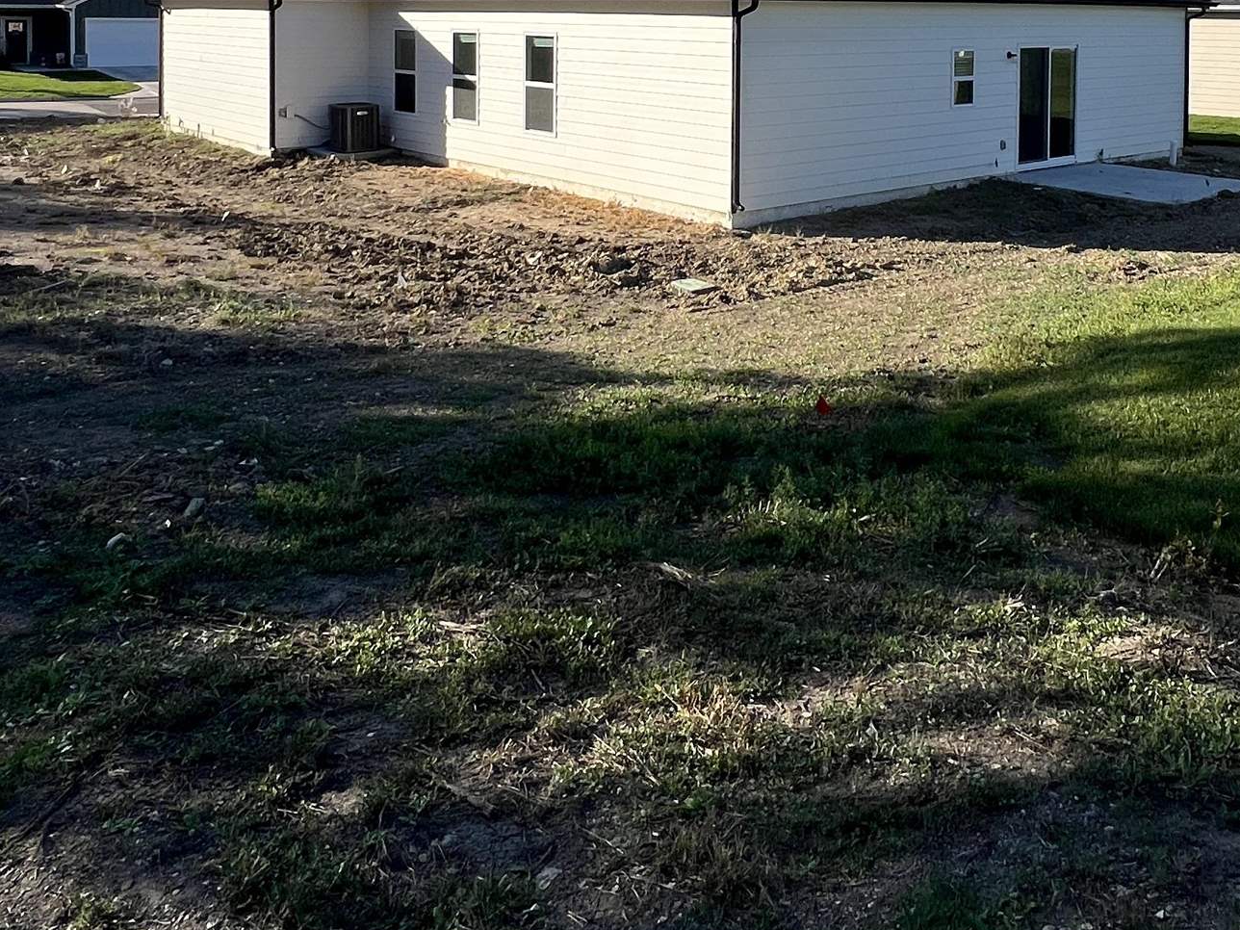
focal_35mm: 31
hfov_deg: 57.8
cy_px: 45
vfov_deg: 40.9
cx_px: 754
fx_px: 1110
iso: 32
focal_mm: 1.57
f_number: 1.8
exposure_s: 1/1672
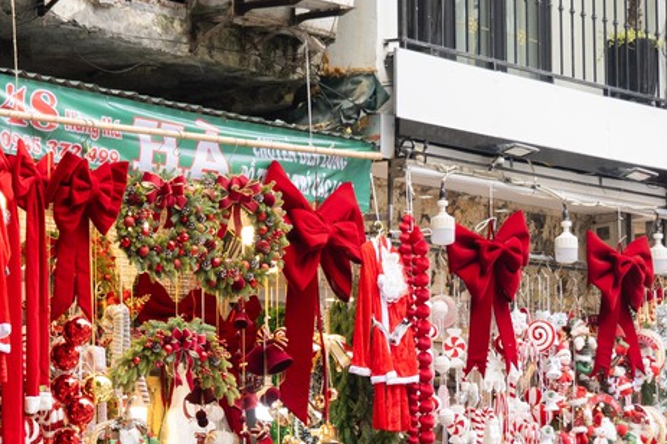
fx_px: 2762
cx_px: 243
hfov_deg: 13.8
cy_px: 383
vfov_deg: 9.2
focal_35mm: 149
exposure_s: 1/320
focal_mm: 34.5
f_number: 2.8
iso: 200
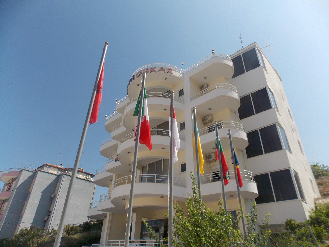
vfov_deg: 58.9
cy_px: 124
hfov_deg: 73.9
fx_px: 219
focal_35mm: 23
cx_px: 164
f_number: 9.9
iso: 80
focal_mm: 4
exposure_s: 1/160
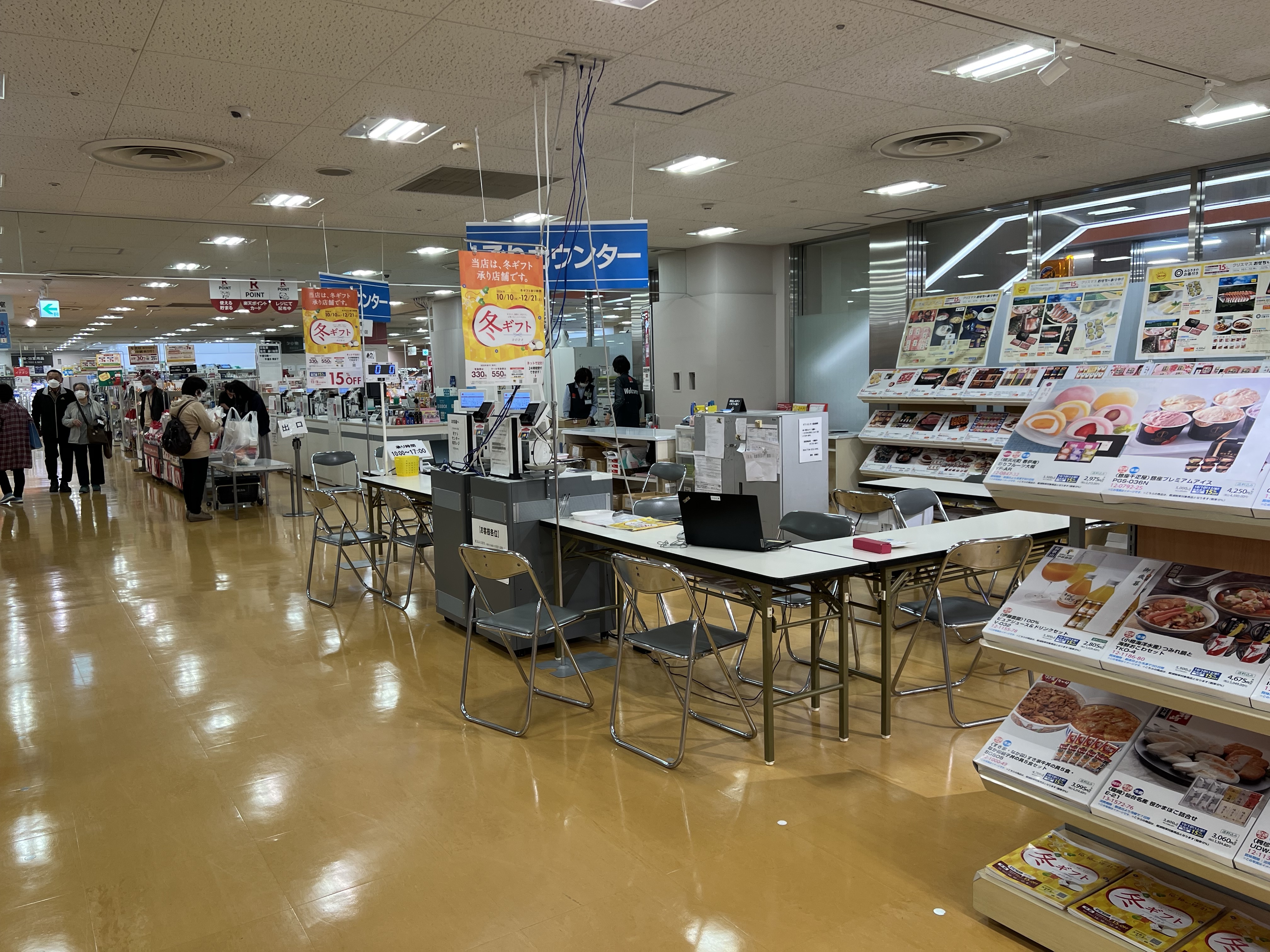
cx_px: 635
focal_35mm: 26
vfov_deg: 53.1
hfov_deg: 67.3
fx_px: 954
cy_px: 476
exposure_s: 1/100
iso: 50
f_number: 1.5
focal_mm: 5.7
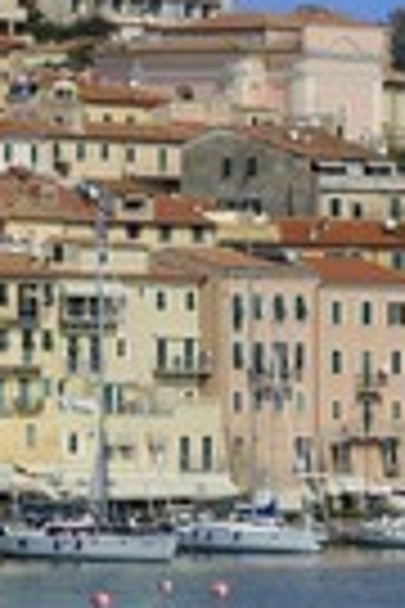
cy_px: 131
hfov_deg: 3.4
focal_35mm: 403
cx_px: -130
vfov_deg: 5.1
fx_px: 6800
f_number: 14
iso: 200
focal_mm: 130
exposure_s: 1/320
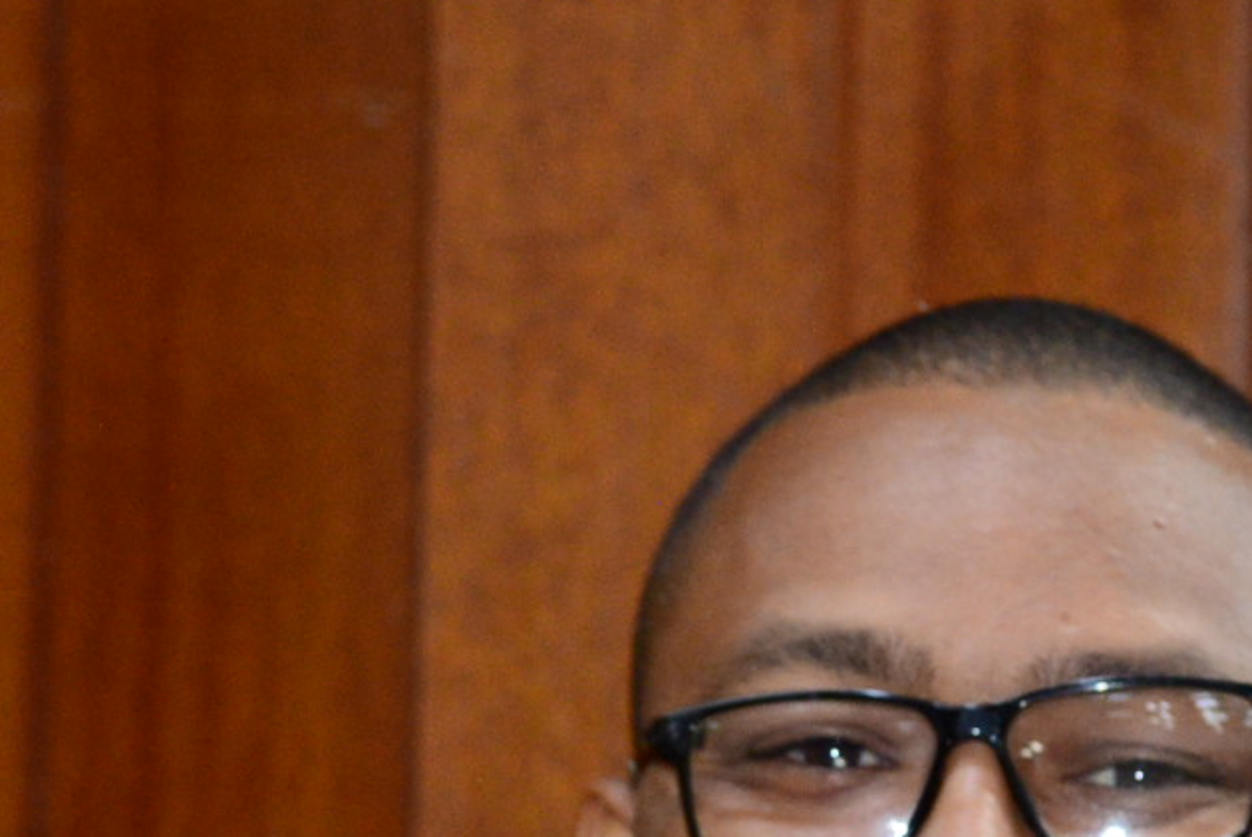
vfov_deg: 3.8
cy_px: 1712
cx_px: 399
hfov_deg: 5.8
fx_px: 12459
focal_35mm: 358
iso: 1600
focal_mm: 75
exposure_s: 1/60
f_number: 4
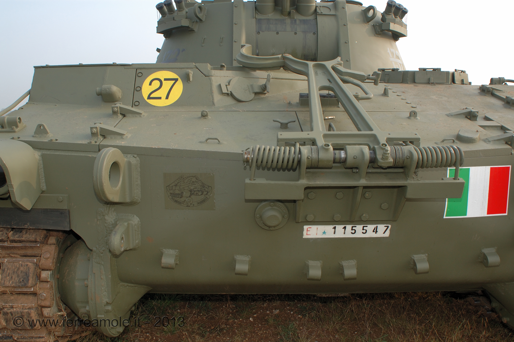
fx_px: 428
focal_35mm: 30
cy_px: 171
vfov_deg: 43.5
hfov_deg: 62.0
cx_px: 257
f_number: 9
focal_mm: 20
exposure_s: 1/100
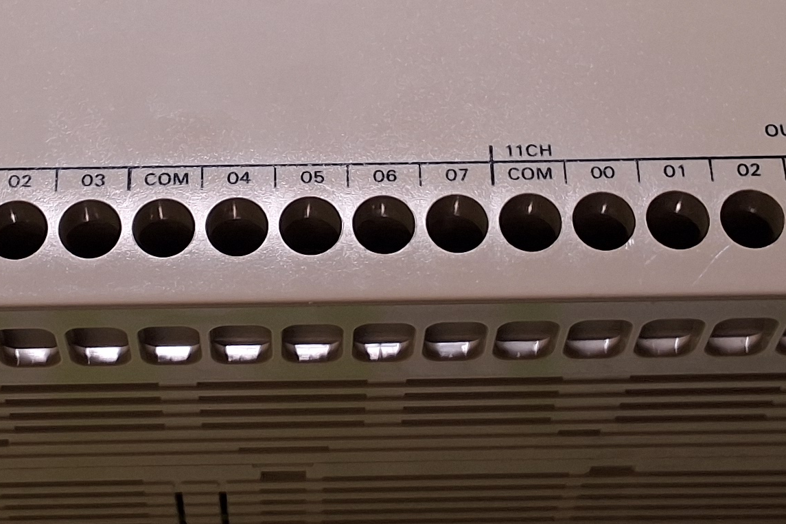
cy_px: 213
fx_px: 1812
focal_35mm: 83
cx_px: 310
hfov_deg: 24.4
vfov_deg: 16.4
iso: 64
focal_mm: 2.91
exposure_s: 1/120
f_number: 1.9
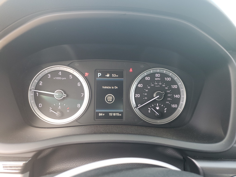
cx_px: 118
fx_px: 177
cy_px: 88
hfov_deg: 67.3
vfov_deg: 53.1
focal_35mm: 26
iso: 89
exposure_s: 1/120
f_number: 1.5
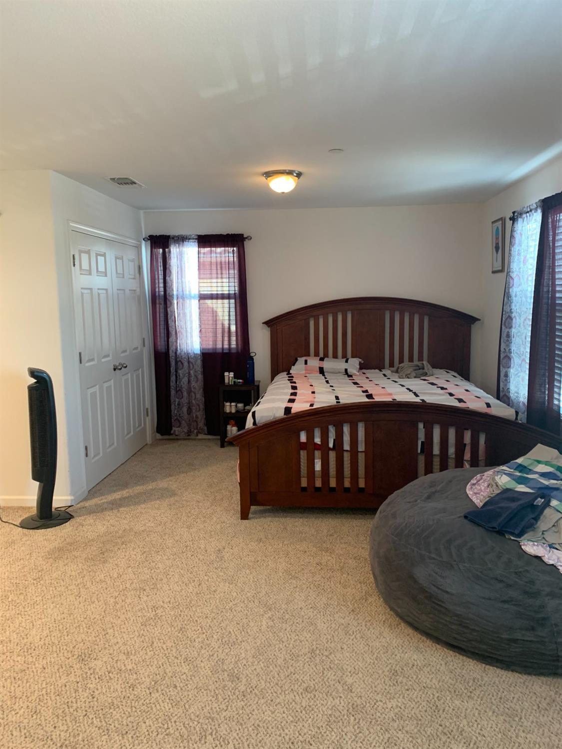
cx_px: 281
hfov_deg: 53.1
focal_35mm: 26
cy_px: 374
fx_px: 563
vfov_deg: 67.3
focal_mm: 4.25
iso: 200
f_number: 1.8
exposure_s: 1/60
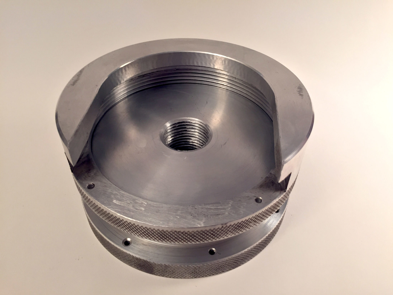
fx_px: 329
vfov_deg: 48.2
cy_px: 148
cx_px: 196
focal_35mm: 29
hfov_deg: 61.7
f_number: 2.2
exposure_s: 1/30
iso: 80
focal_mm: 4.15
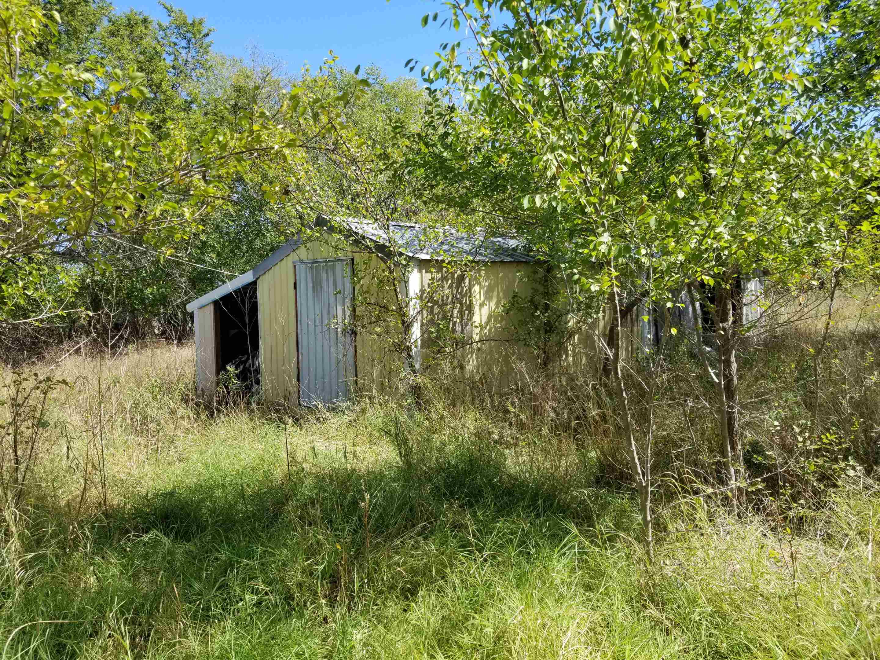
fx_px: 661
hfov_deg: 67.3
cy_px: 330
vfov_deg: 53.1
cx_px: 440
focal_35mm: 26
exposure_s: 1/954
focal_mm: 4.25
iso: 50
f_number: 1.7
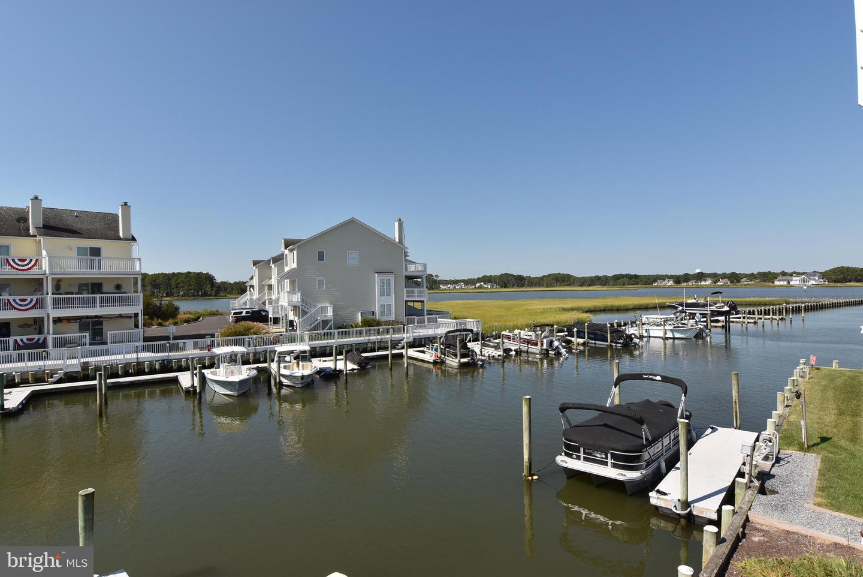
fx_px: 432
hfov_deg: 90.0
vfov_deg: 67.5
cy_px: 288
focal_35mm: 18
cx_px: 432
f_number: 13
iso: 250
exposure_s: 1/640
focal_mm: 12
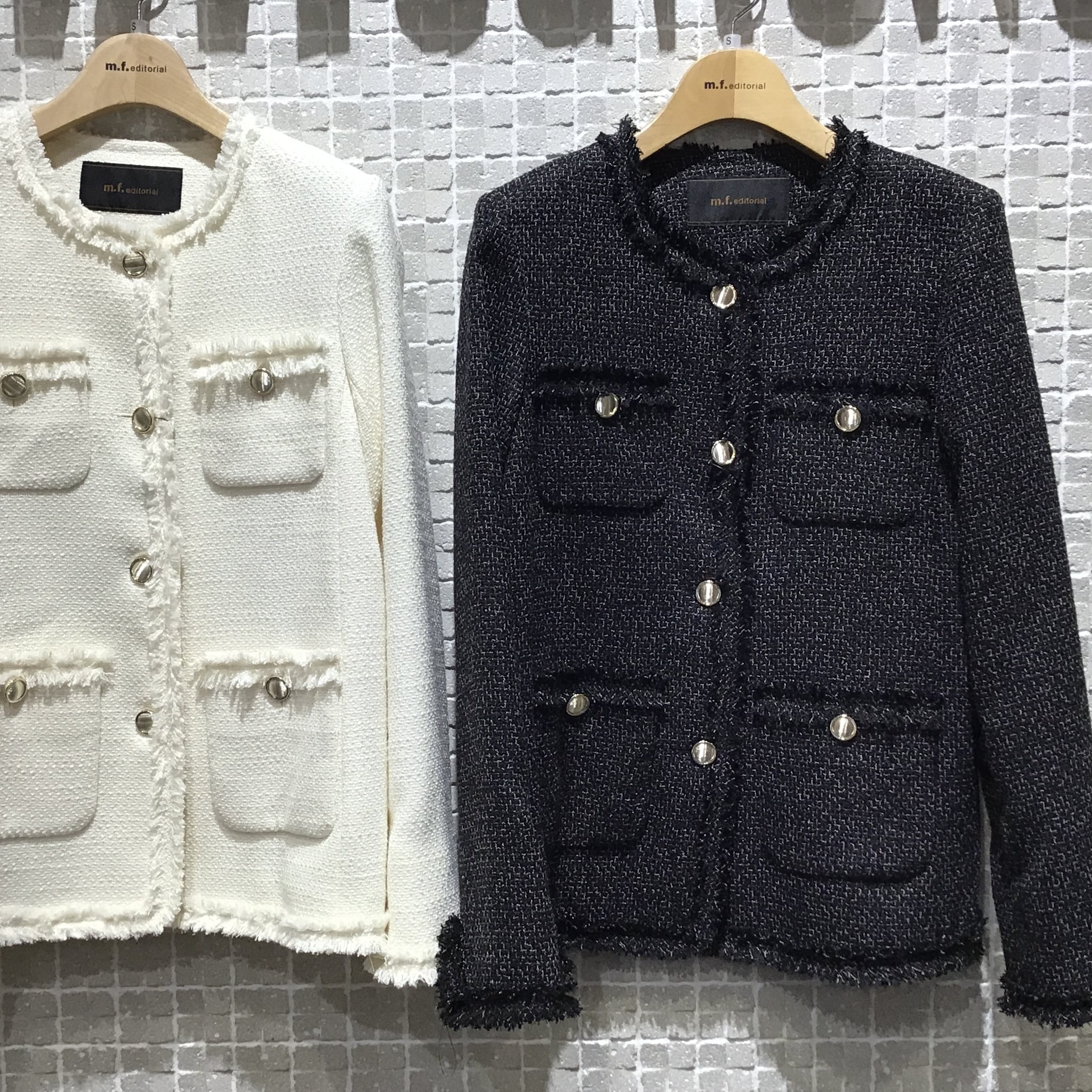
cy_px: 550
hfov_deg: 44.7
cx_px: 439
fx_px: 1321
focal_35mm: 37
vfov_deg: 44.9
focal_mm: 3.3
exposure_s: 1/33
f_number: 2.4
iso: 25
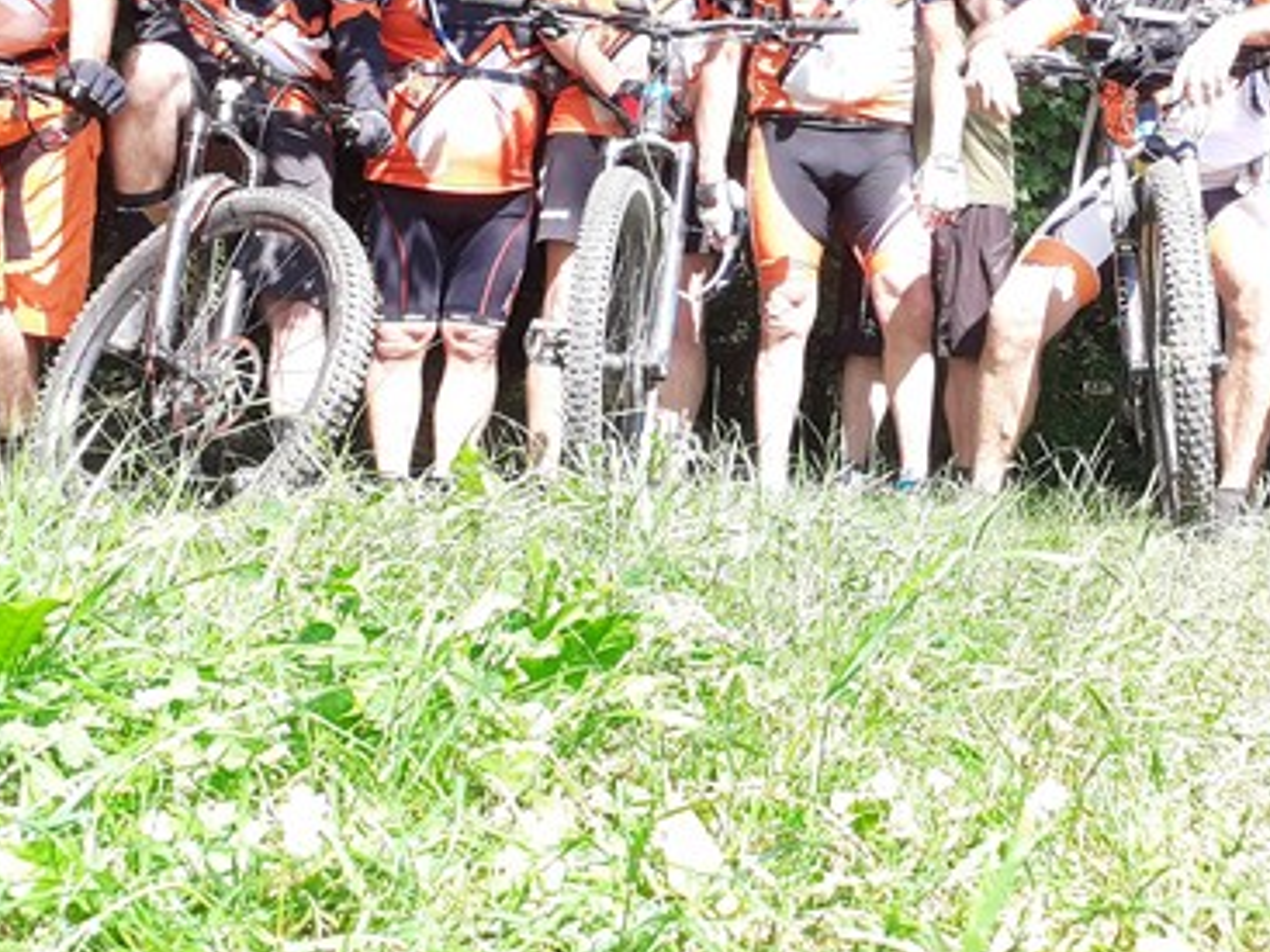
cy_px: 329
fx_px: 1944
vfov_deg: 27.4
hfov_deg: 35.2
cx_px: 997
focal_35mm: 53
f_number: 1.9
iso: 40
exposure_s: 1/255
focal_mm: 3.6
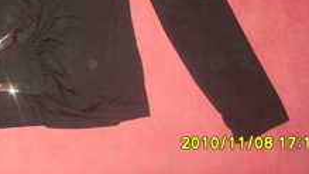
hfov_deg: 24.4
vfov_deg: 13.7
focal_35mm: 85
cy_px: -50
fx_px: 696
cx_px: 42
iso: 100
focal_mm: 6.3
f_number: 2.8
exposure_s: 1/45
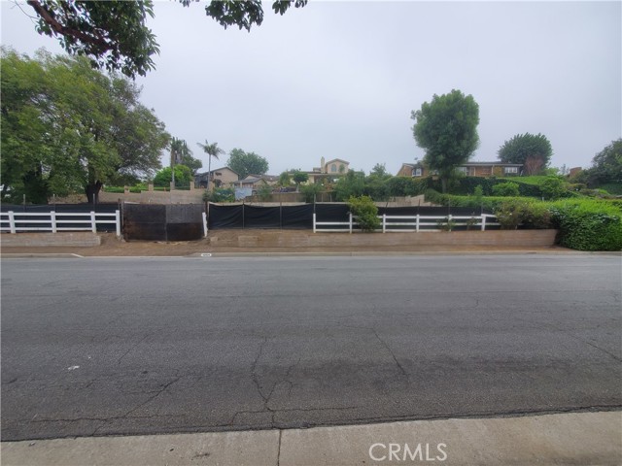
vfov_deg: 89.9
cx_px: 311
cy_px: 233
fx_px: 234
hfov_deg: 106.2
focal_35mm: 13
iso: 50
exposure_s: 1/287
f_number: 2.2
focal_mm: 1.8
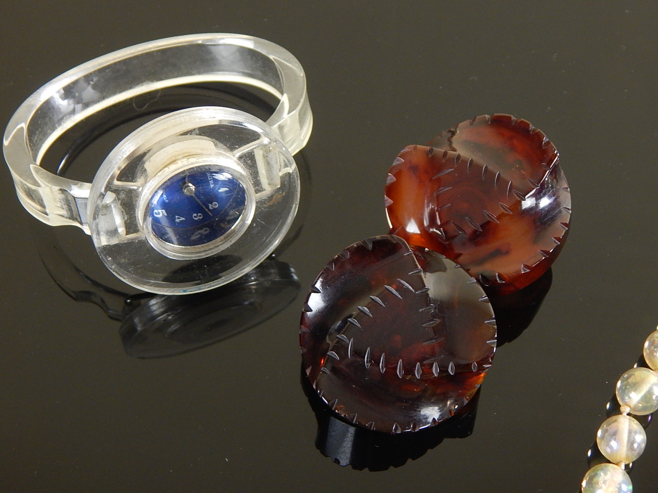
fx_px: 1160
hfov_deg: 31.7
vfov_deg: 24.0
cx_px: 329
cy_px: 246
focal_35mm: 61
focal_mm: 10.9
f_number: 4
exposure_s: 1/30
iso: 400
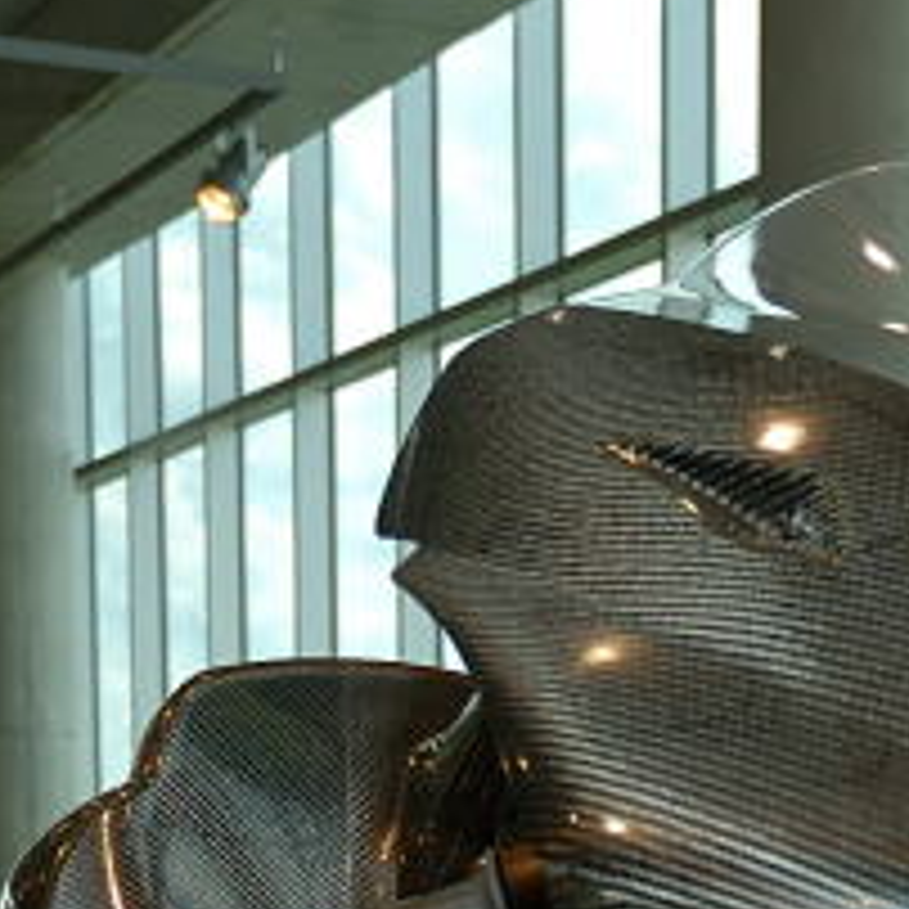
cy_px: 1548
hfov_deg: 13.1
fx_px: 3880
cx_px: 981
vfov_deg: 12.4
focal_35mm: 131
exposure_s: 1/125
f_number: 3.8
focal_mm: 27
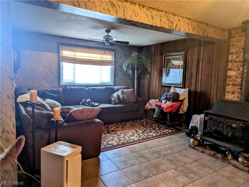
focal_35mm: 24
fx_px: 173
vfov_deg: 56.9
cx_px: 124
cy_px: 94
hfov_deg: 71.5
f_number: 1.85
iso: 379
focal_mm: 6.81
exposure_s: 1/120
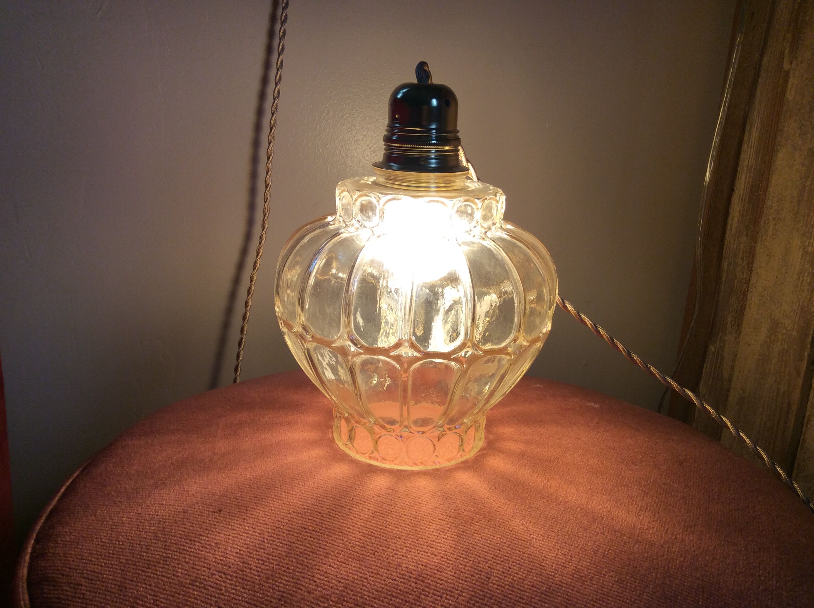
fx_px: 751
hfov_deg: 56.9
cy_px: 304
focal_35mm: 32
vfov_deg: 44.1
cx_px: 407
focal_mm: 3.3
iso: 40
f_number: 2.4
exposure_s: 1/100
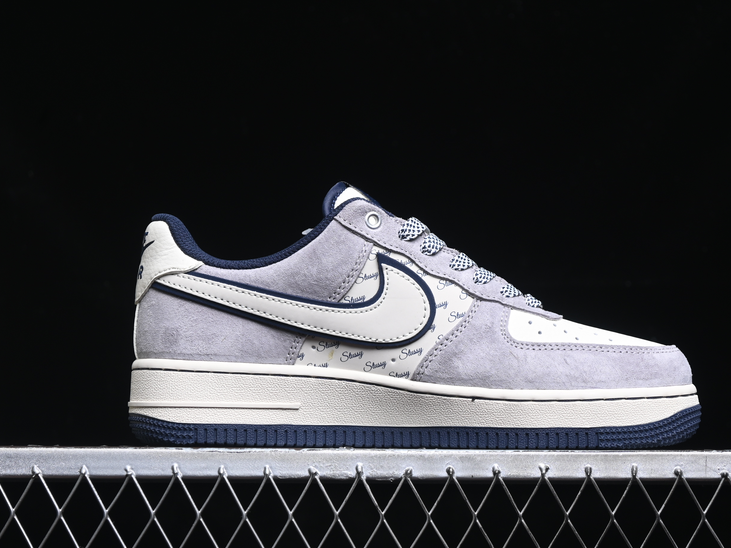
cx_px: 412
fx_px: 1732
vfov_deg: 18.0
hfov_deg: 23.8
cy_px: 275
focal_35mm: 82
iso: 160
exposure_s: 1/60
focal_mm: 50
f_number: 6.3
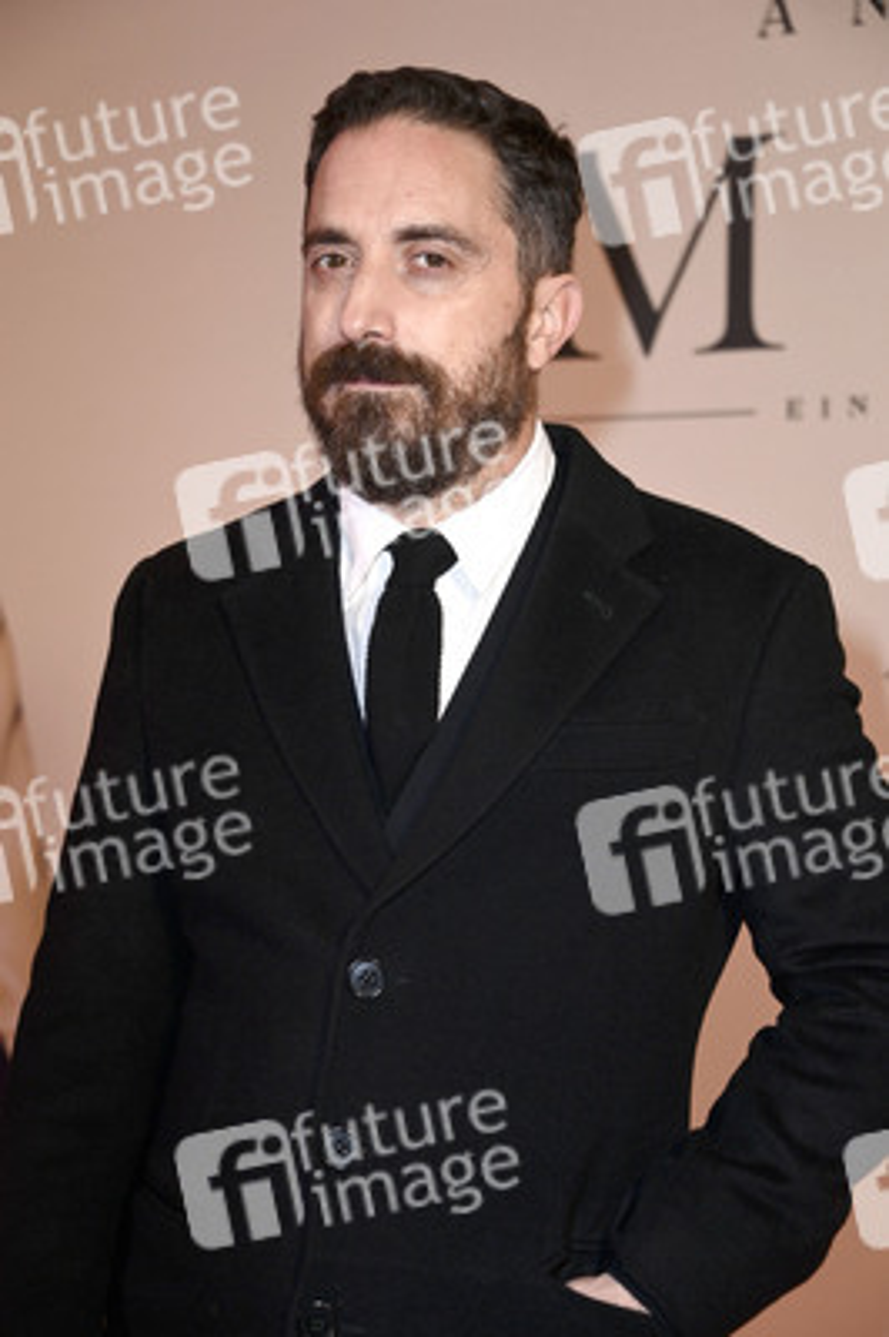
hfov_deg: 16.6
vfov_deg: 24.8
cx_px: 444
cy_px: 668
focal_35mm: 82
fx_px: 3042
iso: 800
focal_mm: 82
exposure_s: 1/200
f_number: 5.6
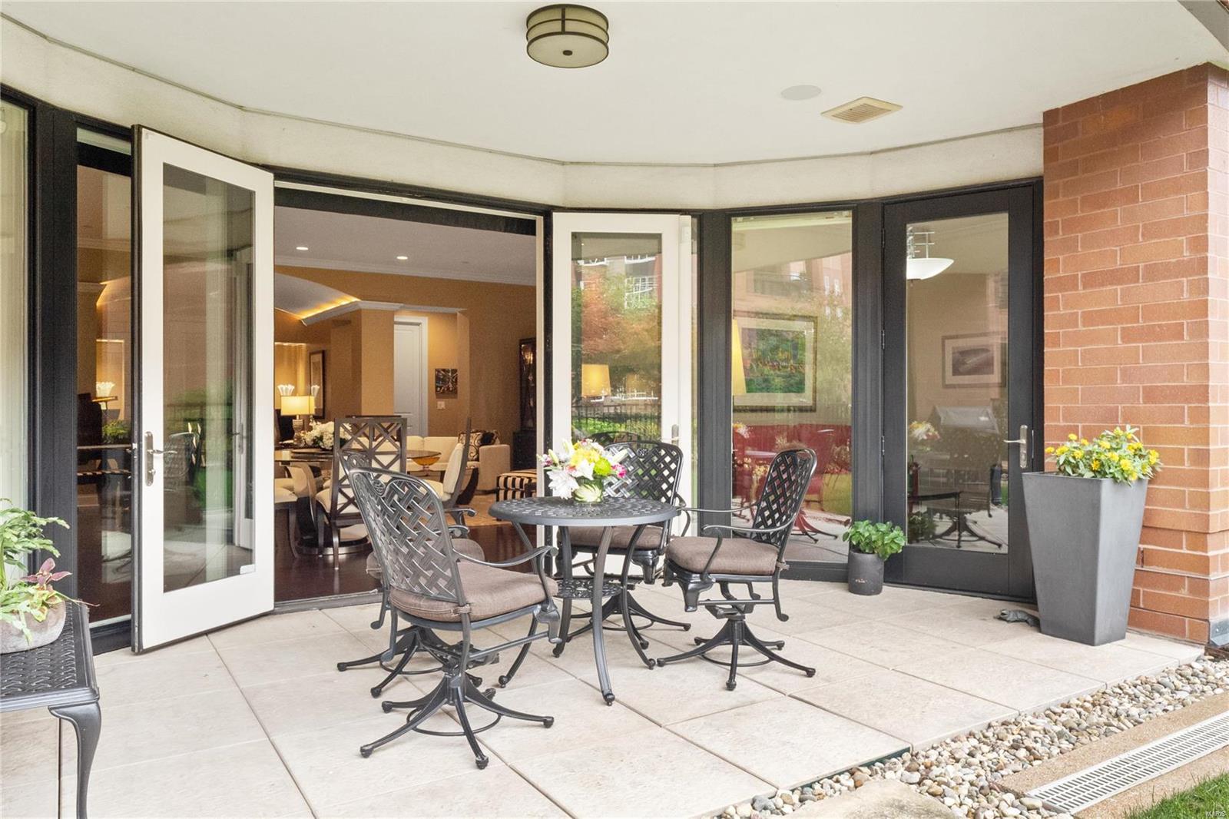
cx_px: 614
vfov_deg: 49.5
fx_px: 887
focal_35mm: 26
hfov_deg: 69.4
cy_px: 410
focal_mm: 13
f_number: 8
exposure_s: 1/40
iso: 400
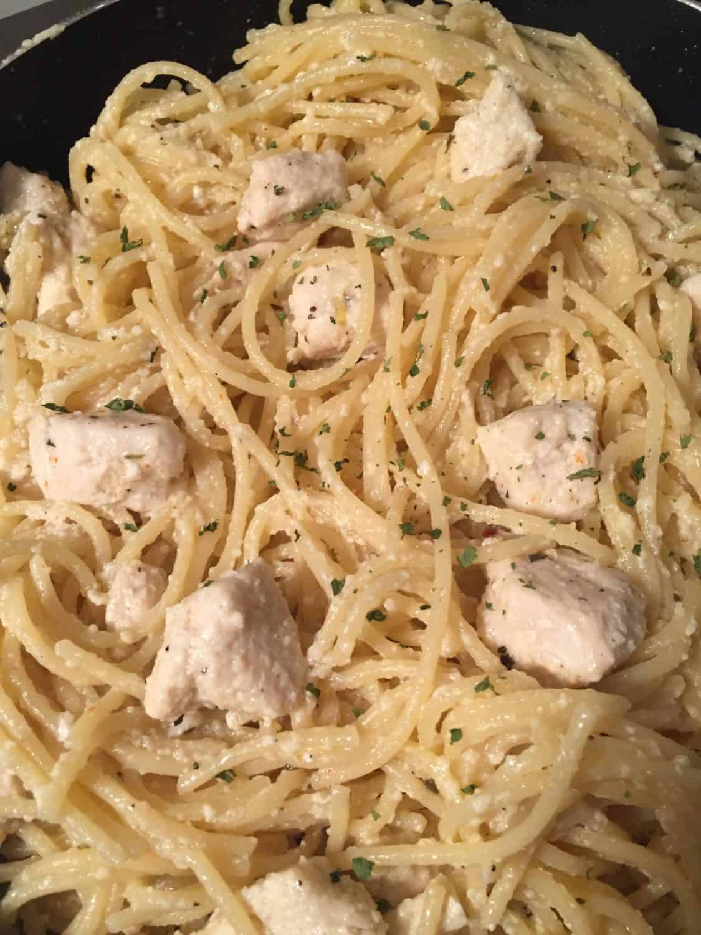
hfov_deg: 48.2
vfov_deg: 61.7
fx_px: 783
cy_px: 468
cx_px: 350
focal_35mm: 29
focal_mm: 4.15
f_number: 2.2
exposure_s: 1/30
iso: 125
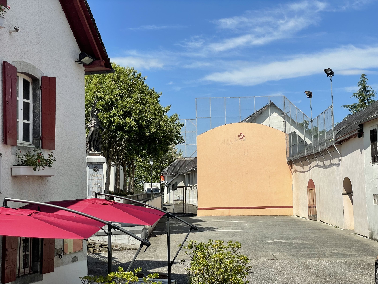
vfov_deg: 28.0
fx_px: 568
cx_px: 189
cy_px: 142
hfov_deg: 36.8
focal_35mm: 52
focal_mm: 6
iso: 25
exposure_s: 1/2083
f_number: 2
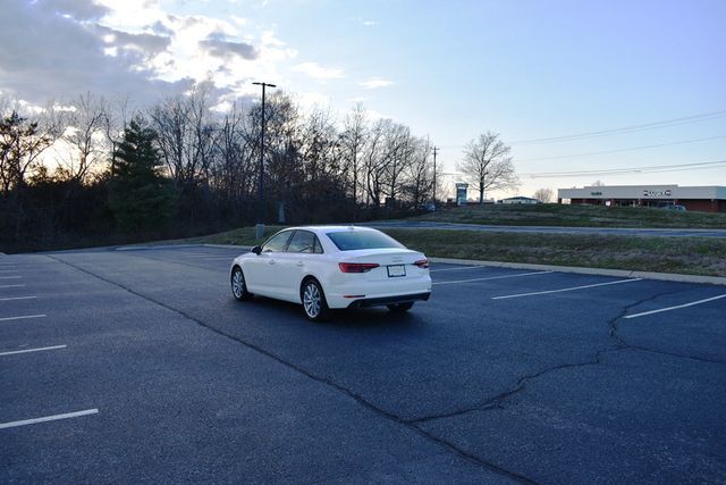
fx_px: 545
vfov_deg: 48.0
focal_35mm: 27
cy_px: 242
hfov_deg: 67.4
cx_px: 363
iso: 200
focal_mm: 18
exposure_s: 1/250
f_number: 6.3
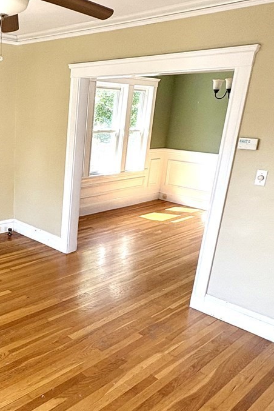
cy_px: 229
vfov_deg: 57.1
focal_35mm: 33
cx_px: 16
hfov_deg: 36.9
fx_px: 377
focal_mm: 2.22
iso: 125
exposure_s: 1/111
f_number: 2.2
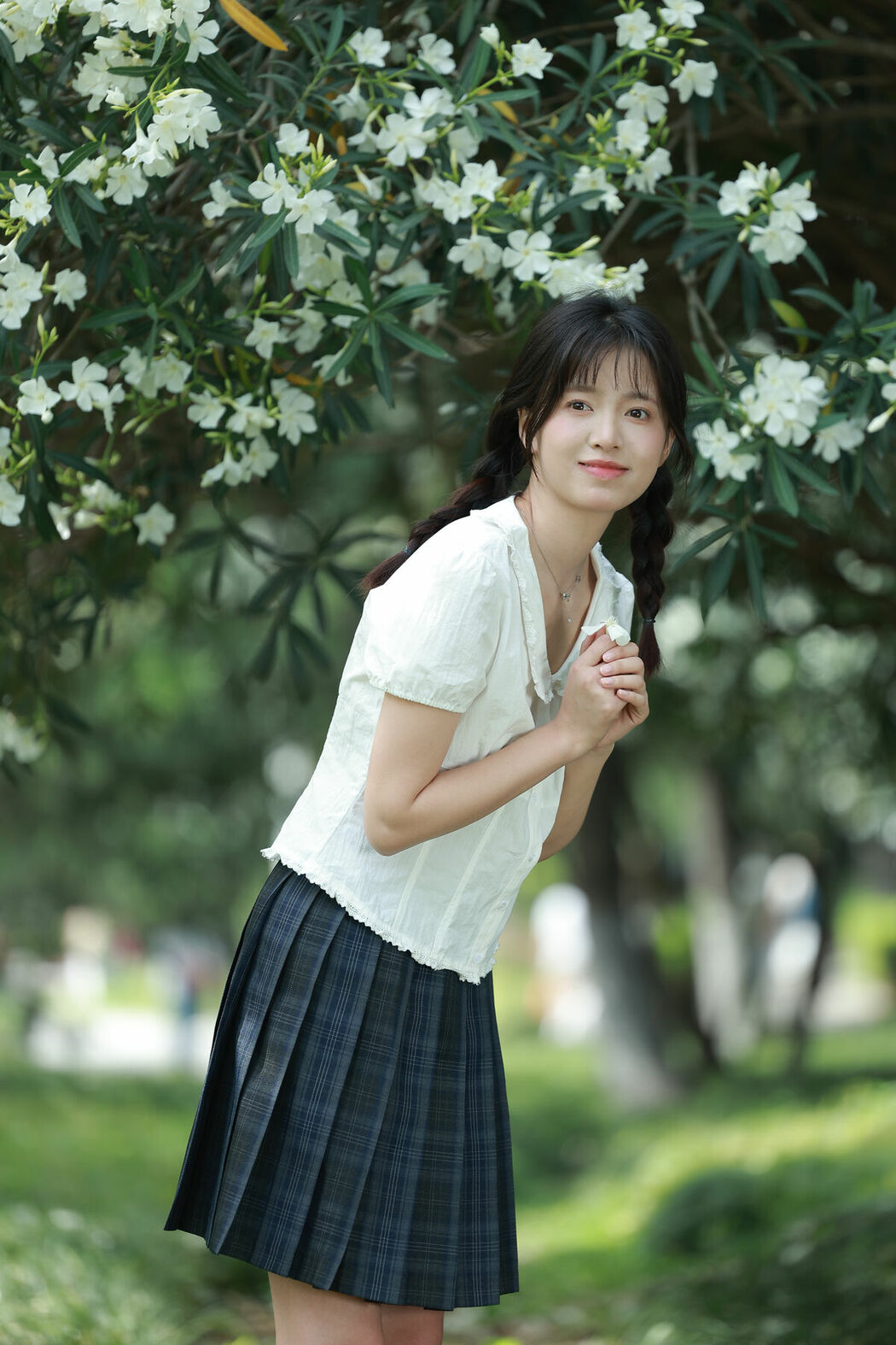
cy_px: 672
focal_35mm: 186
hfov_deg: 7.4
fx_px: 6943
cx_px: 448
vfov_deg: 11.1
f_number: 2.8
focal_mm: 187
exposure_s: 1/250
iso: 100
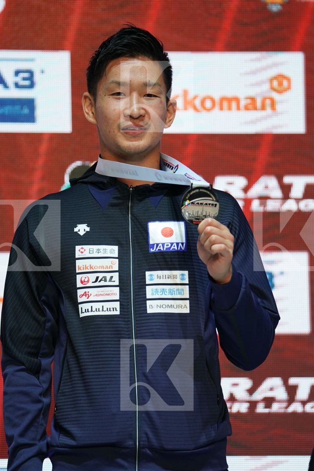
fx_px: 3611
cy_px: 236
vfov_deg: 7.5
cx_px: 157
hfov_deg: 5.0
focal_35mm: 276
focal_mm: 184
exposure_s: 1/250
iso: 320
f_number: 2.8
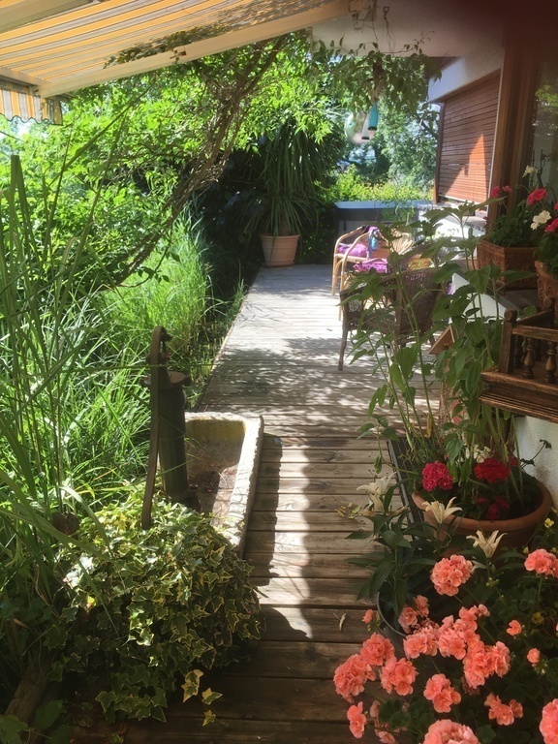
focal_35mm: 29
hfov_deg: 48.2
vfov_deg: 61.7
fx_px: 623
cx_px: 279
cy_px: 372
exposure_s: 1/458
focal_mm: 4.15
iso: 25
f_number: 2.2
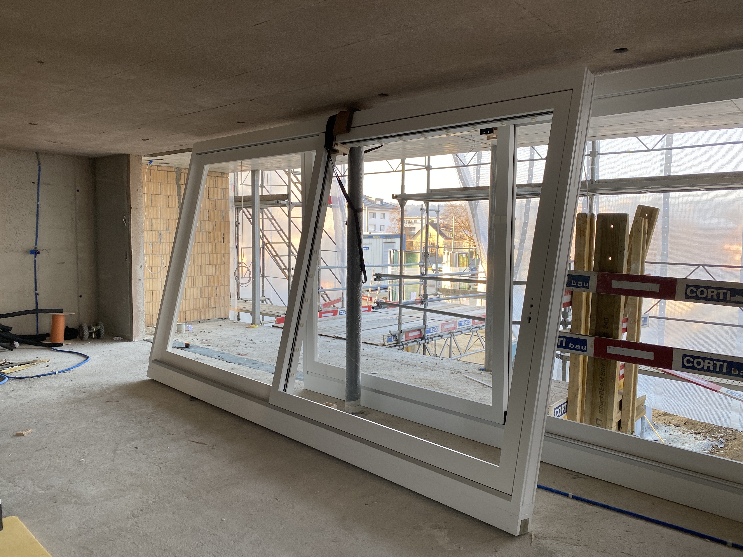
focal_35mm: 26
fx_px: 558
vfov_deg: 53.1
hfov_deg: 67.3
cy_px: 278
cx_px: 372
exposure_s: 1/121
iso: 64
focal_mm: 4.25
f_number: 1.8
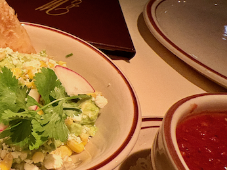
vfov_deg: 40.6
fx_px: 229
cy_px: 82
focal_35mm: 35
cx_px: -33
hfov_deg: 40.4
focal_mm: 2.22
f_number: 2.2
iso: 640
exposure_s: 1/40
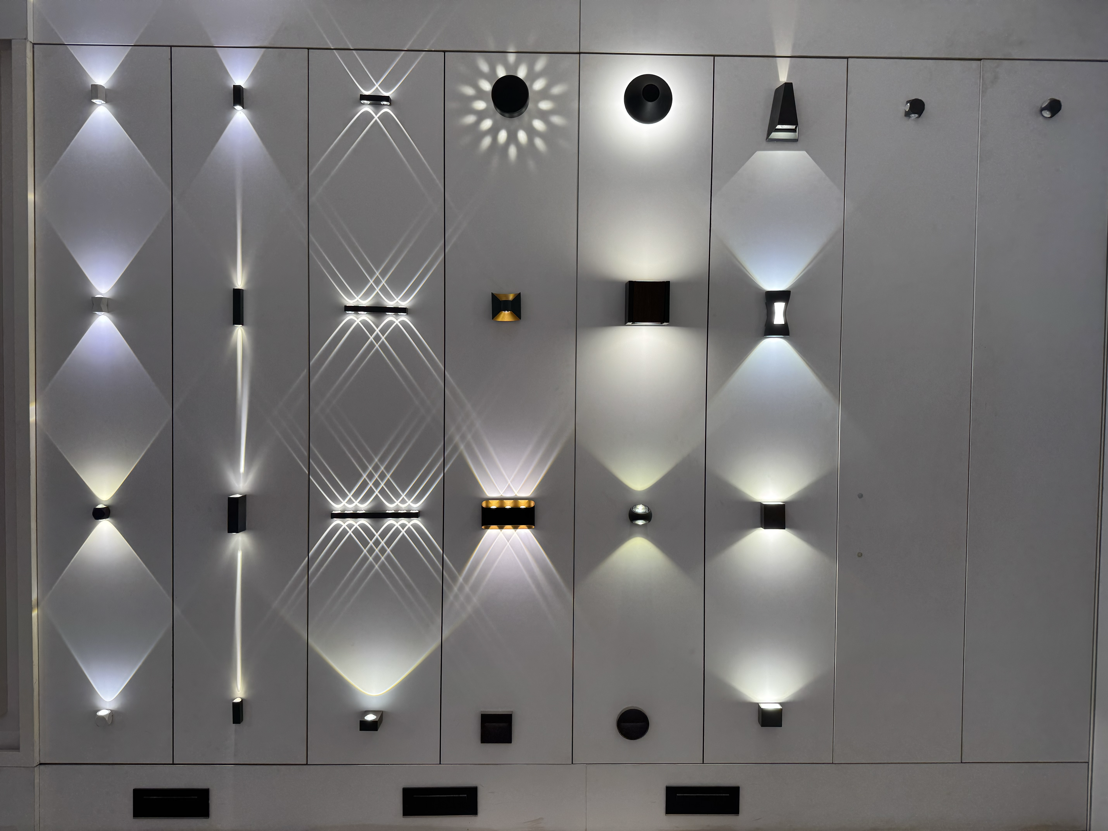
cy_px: 416
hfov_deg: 71.6
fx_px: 768
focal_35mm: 24
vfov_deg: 56.8
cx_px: 554
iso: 50
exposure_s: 1/137
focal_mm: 6.76
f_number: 1.78
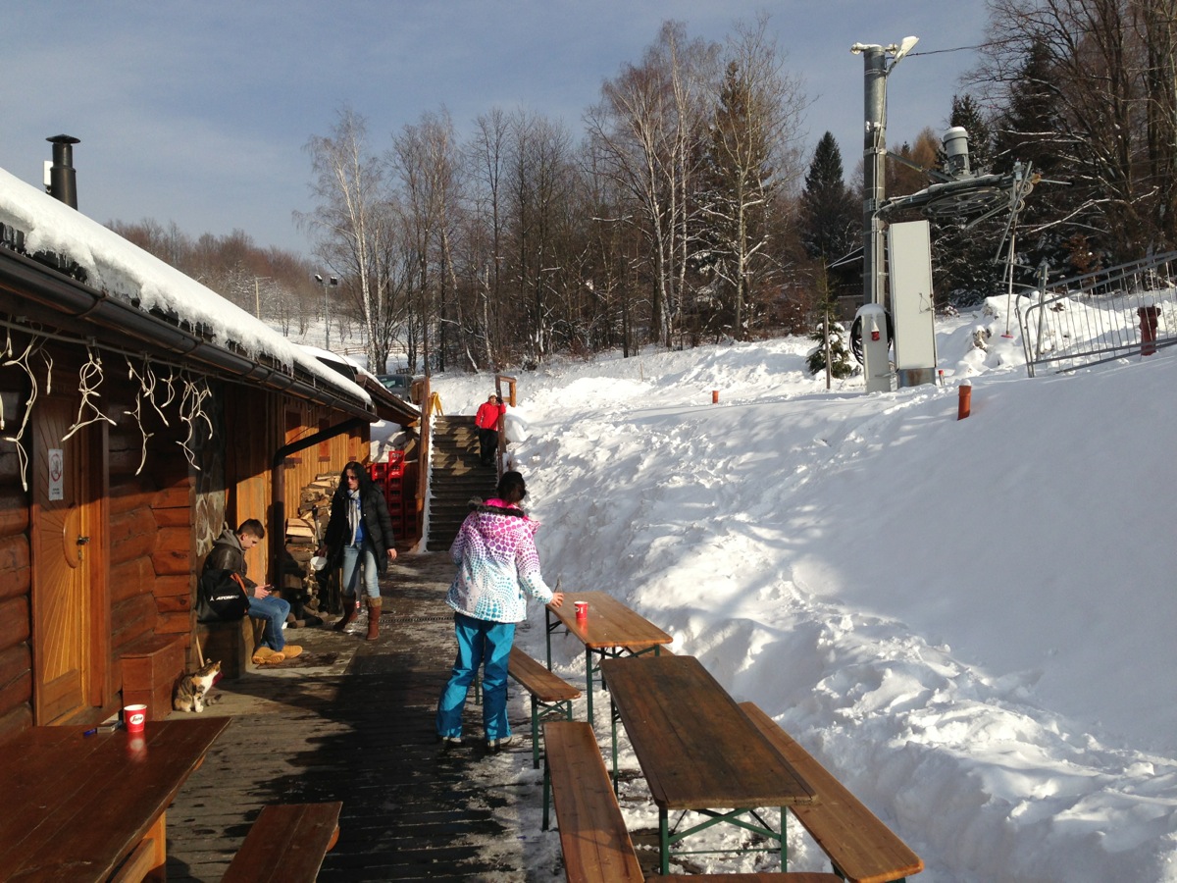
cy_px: 442
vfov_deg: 42.9
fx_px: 1122
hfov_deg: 55.4
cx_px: 588
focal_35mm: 33
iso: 50
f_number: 2.4
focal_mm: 4.13
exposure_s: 1/2358
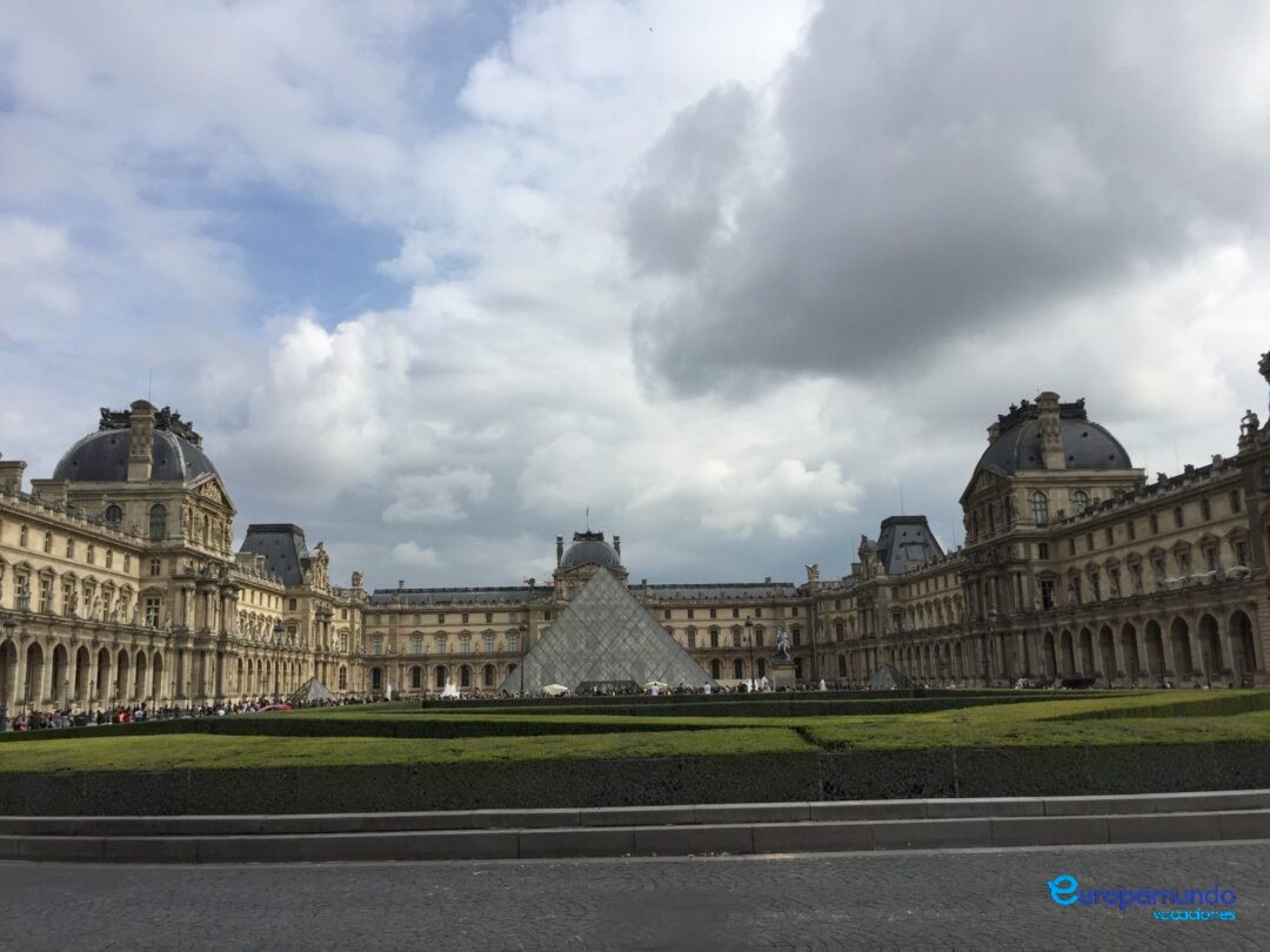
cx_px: 635
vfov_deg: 48.2
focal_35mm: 29
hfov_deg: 61.7
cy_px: 476
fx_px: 1064
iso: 32
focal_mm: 4.15
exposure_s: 1/2825
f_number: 2.2
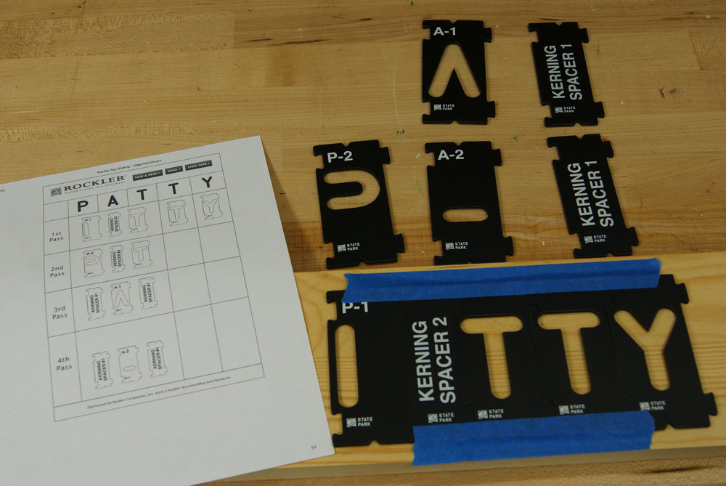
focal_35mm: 52
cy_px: 243
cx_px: 363
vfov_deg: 25.8
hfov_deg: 37.8
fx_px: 1060
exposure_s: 1/80
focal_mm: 35
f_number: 5.6
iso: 200
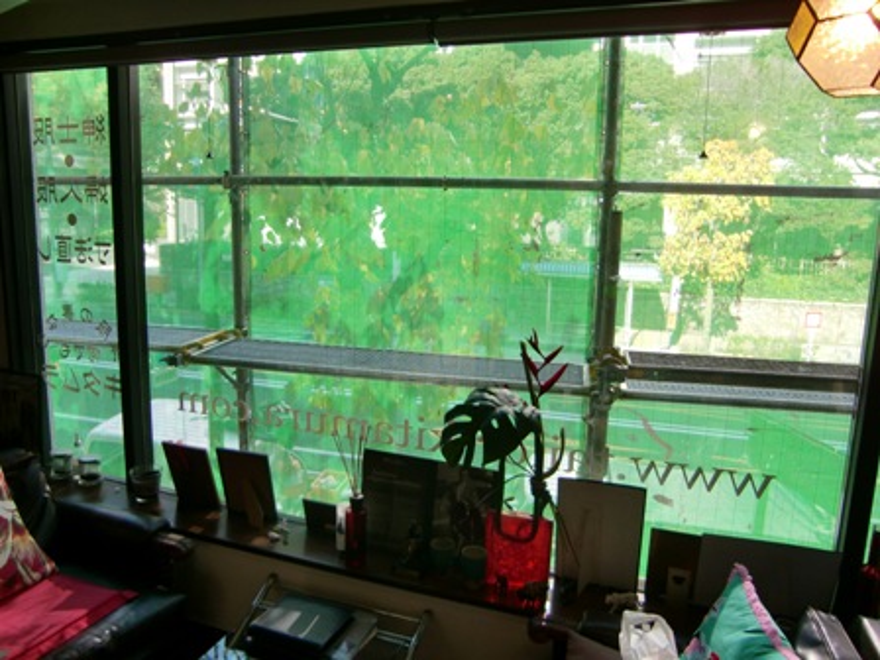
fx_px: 712
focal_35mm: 28
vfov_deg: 49.7
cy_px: 330
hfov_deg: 63.4
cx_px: 440
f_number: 2.6
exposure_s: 1/80
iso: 64
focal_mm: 4.9
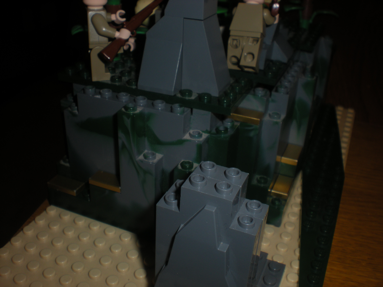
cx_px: 192
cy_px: 144
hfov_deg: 49.0
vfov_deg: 37.7
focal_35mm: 38
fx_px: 420
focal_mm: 6.3
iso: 64
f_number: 4.6
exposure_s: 1/60
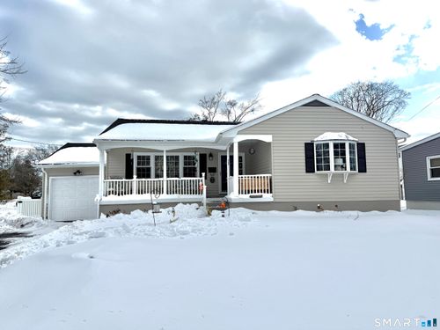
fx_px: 305
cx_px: 220
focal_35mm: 24
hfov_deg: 71.6
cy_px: 165
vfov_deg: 56.8
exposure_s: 1/14286
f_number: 1.78
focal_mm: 6.76
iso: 100
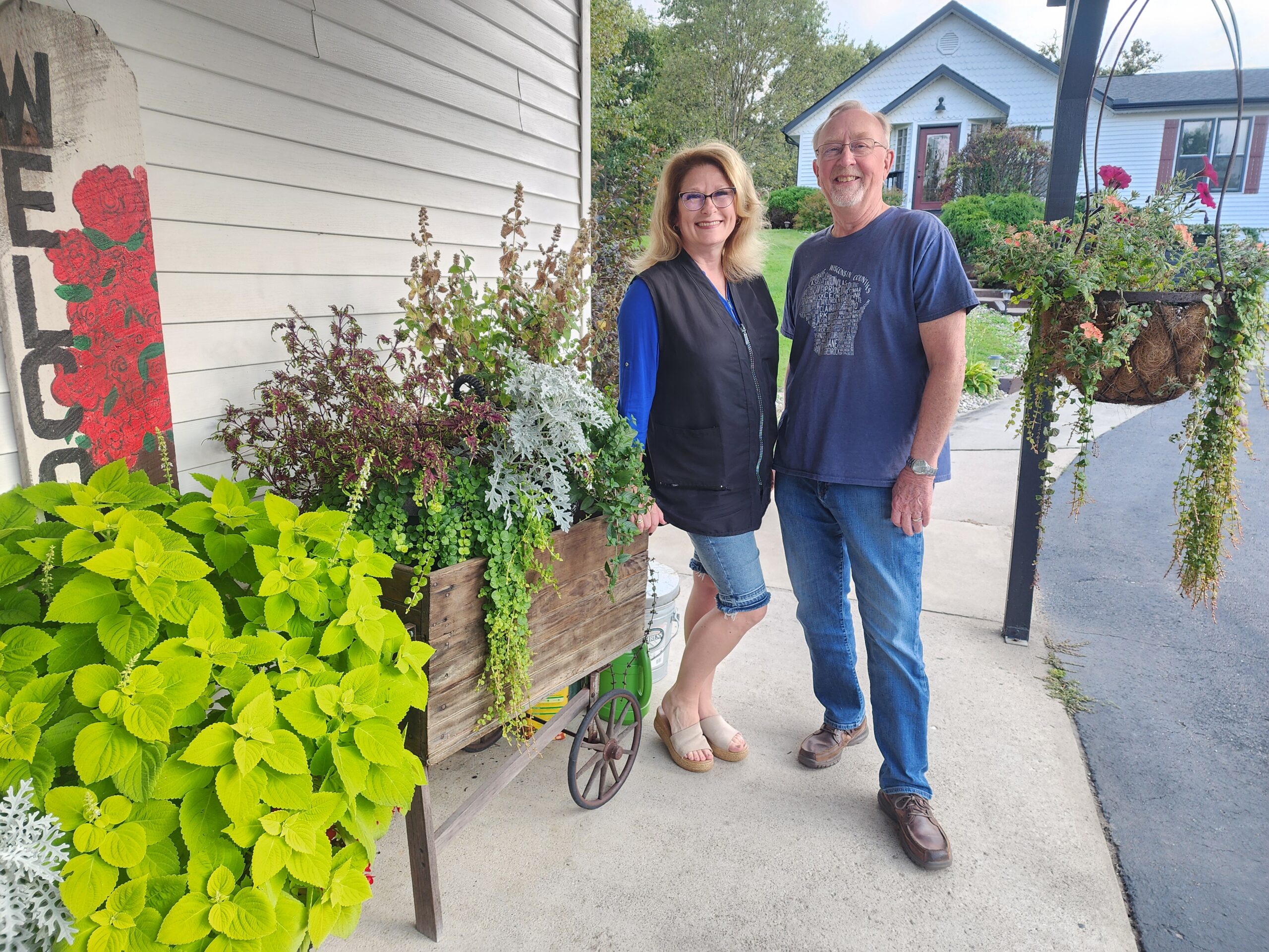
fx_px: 843
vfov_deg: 58.9
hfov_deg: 73.9
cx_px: 634
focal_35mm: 23
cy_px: 476
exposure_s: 1/180
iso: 80
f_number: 1.8
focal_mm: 6.4
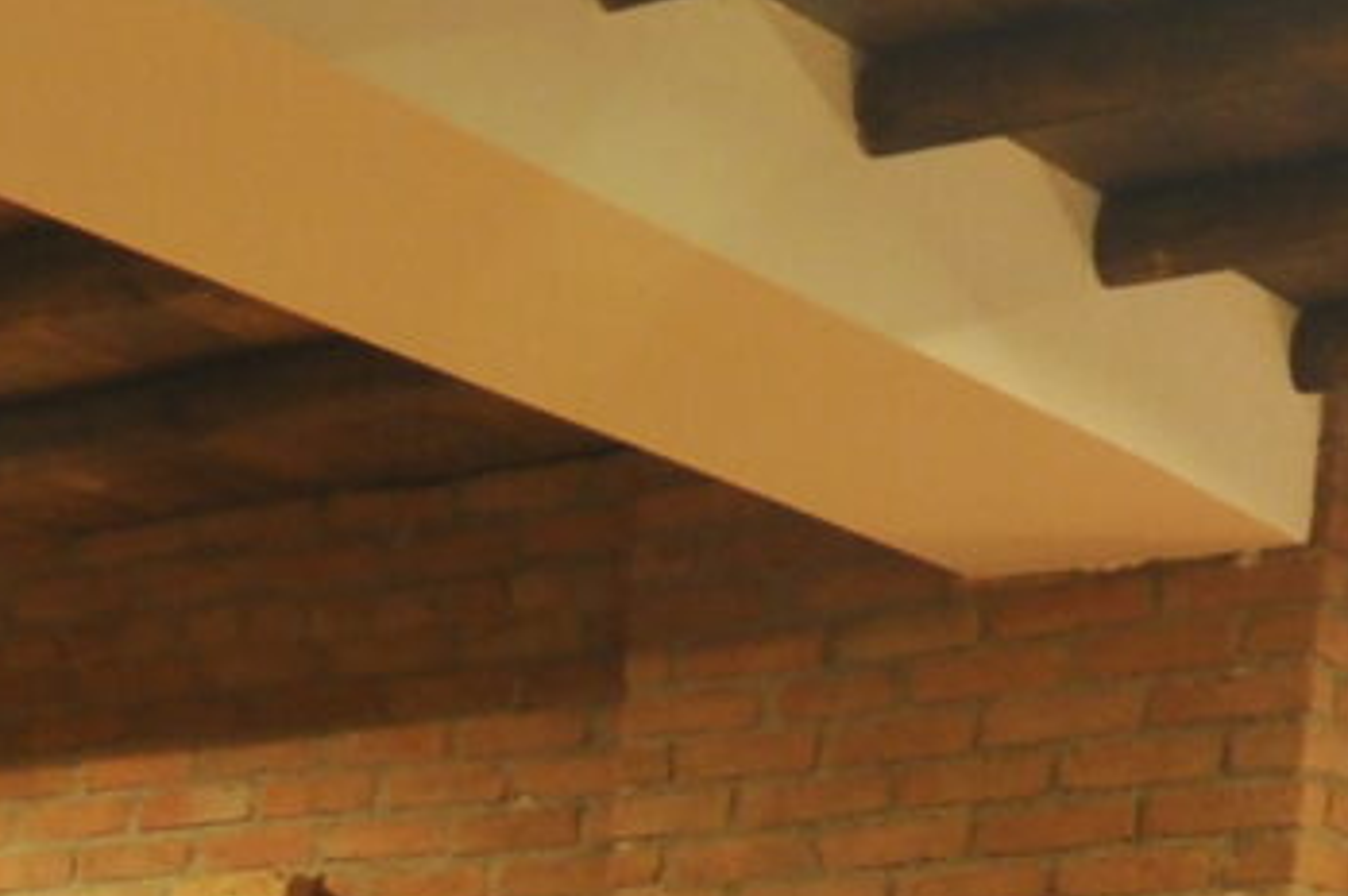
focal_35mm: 110
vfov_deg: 10.7
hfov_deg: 16.1
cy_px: 2101
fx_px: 4115
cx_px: -969
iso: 250
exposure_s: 2
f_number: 5.6
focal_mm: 10
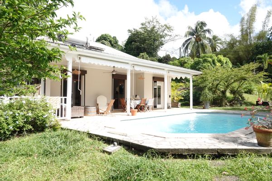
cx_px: 136
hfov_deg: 71.5
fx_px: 189
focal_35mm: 25
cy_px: 90
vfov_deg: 51.3
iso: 100
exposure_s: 1/400
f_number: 4
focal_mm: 9.02
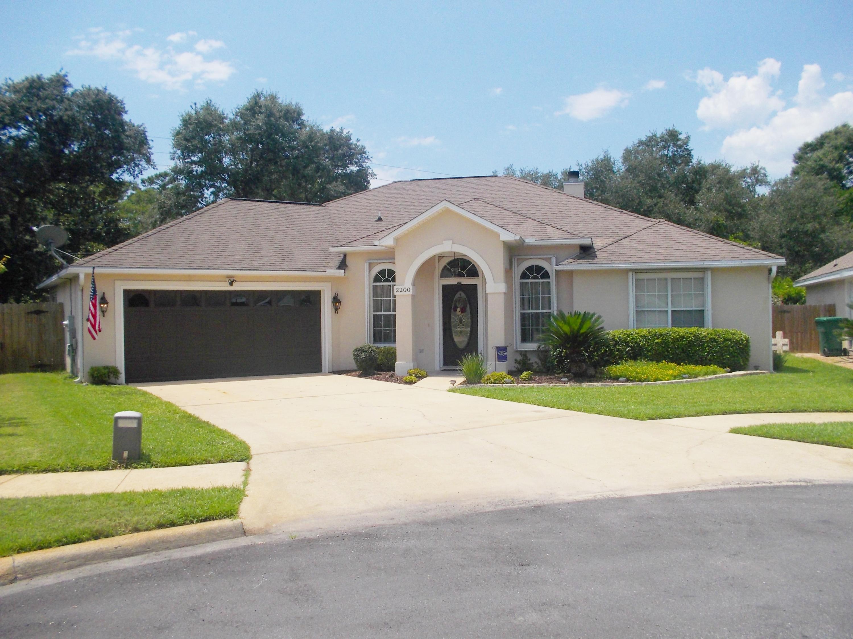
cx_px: 426
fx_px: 715
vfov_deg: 48.2
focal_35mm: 29
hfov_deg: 61.7
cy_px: 320
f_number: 9.3
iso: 80
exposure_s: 1/250
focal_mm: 4.1
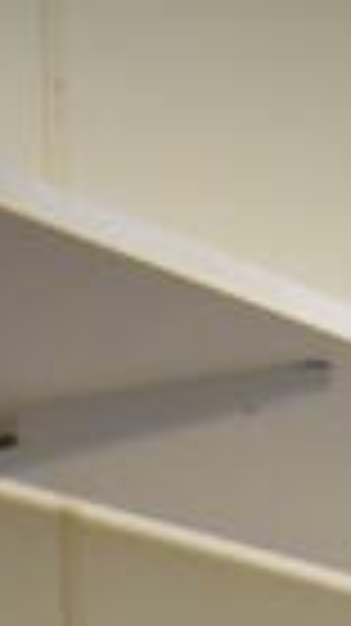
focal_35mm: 186
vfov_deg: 9.0
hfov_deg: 5.9
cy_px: 1984
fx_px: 3083
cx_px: 1174
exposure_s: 1/125
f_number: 3.5
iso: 2200
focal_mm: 18
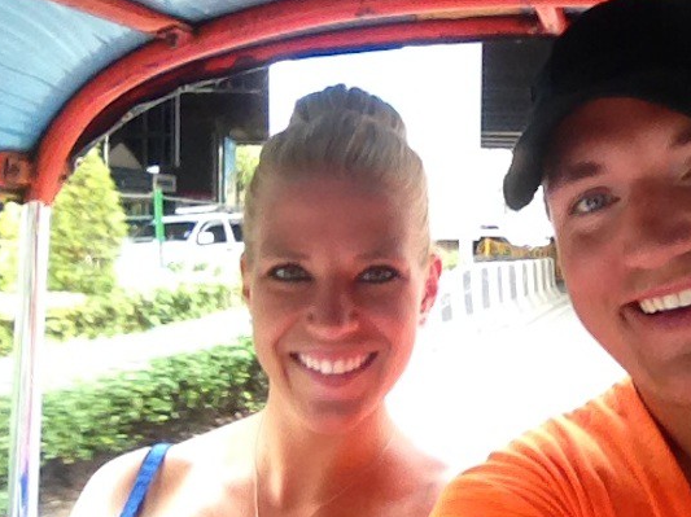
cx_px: 442
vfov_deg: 31.5
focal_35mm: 46
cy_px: 268
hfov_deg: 40.9
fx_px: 918
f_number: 2.4
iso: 160
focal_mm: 1.85
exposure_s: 1/120
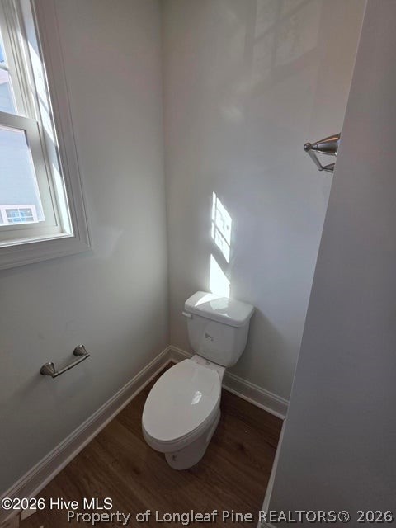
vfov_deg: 106.2
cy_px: 264
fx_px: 198
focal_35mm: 13
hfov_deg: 89.9
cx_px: 198
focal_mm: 2.2
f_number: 1.9
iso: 40
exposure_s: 1/324
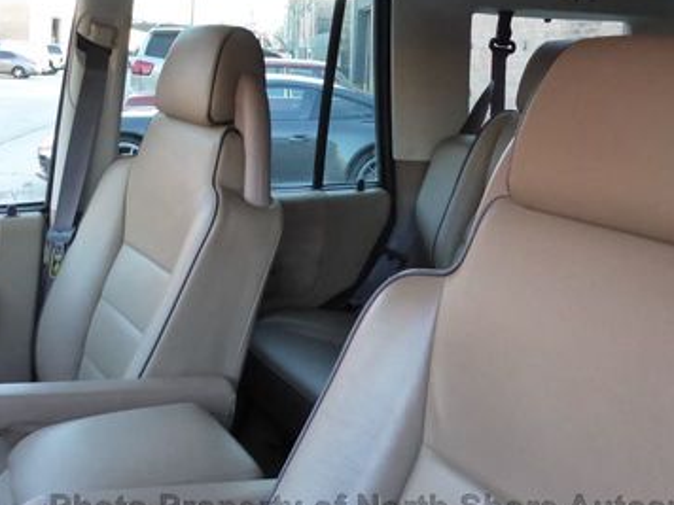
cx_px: 193
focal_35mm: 45
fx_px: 876
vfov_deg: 31.3
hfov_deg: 41.2
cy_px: 95
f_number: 3.3
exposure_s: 1/80
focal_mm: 4.3
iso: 800
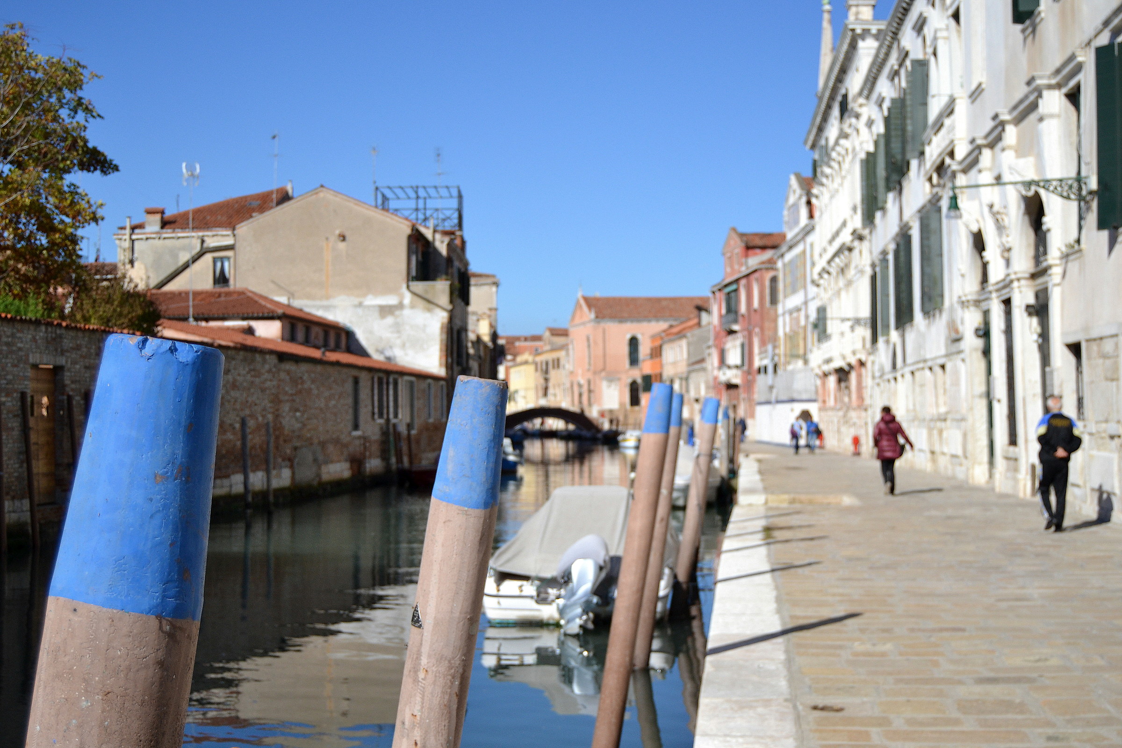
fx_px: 1449
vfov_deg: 28.9
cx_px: 561
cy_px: 374
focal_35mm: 46
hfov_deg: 42.3
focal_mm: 31
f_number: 4.2
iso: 400
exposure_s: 1/4000
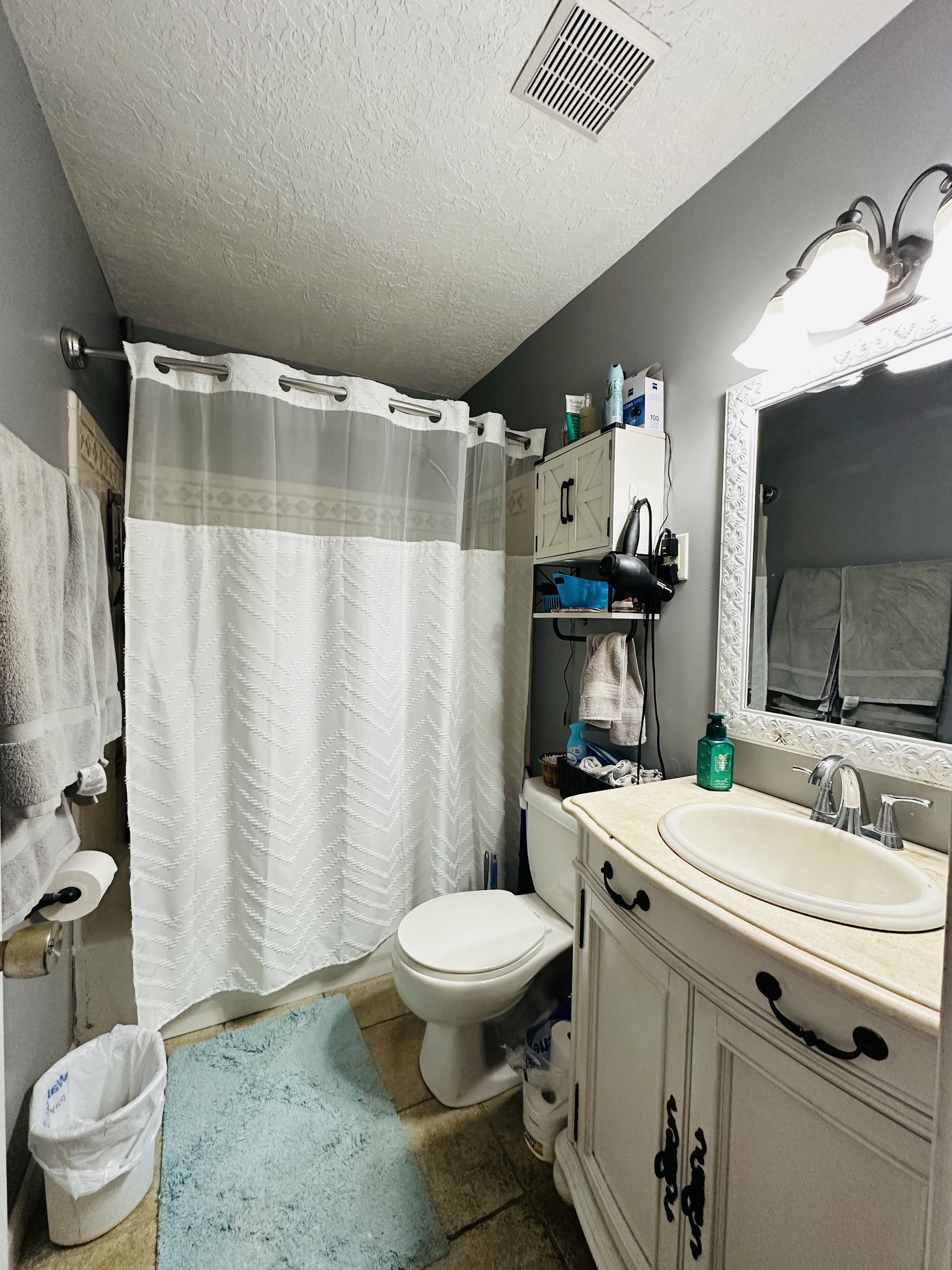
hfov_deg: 85.7
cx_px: 476
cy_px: 635
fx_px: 513
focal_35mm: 14
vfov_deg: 102.1
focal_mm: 2.22
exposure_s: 1/120
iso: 250
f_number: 2.2
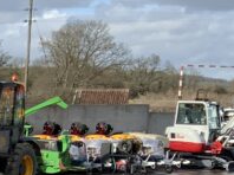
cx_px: -293
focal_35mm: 150
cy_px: 293
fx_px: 1013
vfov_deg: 9.5
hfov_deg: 11.4
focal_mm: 3
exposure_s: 1/1015
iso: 16
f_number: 1.8
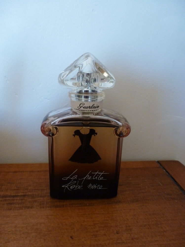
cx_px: 92
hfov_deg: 56.8
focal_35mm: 24
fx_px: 171
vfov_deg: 71.6
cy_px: 124
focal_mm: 4.3
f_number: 3.3
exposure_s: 1/30
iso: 400
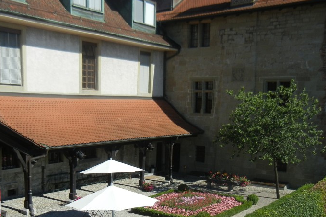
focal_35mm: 47
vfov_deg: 28.3
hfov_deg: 41.8
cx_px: 143
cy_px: 158
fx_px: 425
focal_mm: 5.4
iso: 160
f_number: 7
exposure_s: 1/468
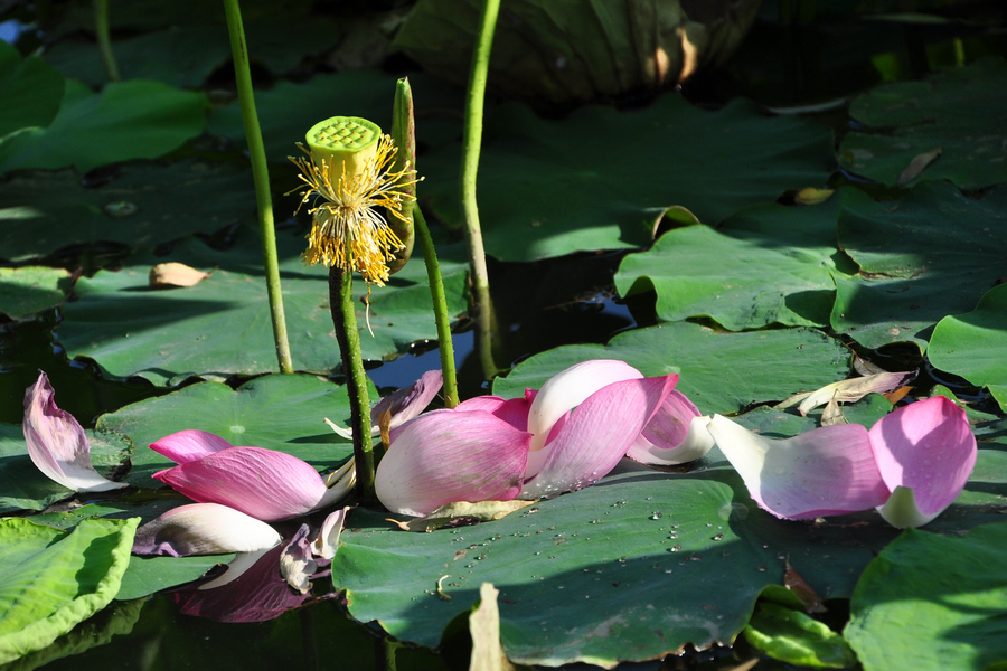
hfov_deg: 13.0
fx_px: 4405
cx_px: 504
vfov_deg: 8.7
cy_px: 336
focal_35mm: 158
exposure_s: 1/160
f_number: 5.6
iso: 200
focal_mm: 105
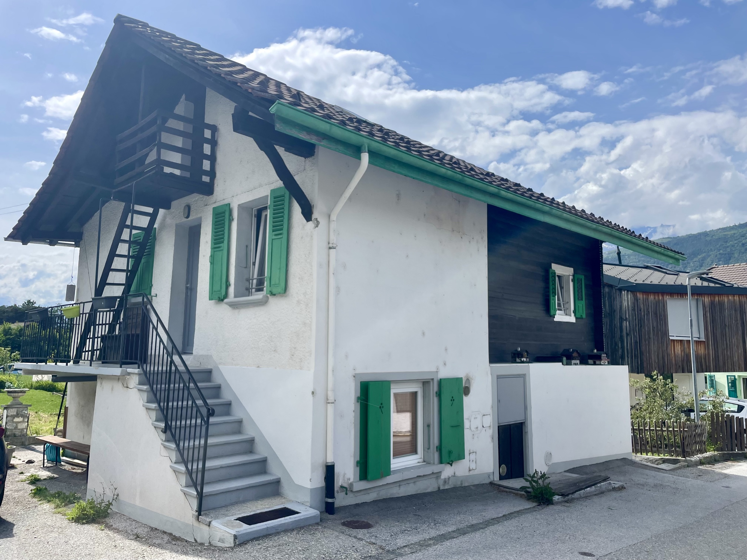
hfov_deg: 67.3
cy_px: 280
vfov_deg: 53.1
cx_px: 374
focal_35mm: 26
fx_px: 561
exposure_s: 1/4132
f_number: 1.6
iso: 32
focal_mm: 4.2
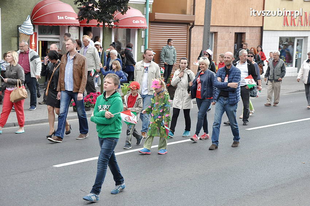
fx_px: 645
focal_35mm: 75
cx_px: 155
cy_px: 103
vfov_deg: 18.1
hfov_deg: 27.0
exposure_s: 1/500
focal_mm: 50
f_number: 9
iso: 1250
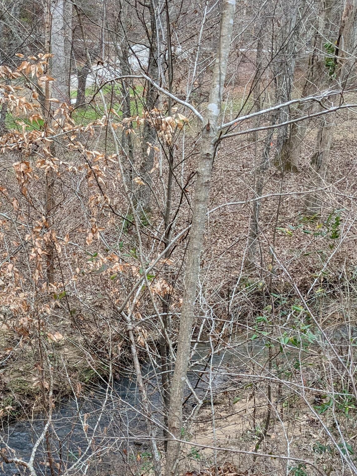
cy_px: 323
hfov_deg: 26.8
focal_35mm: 53
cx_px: 49
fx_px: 729
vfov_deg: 35.8
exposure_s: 1/325
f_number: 1.73
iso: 46
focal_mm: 4.38
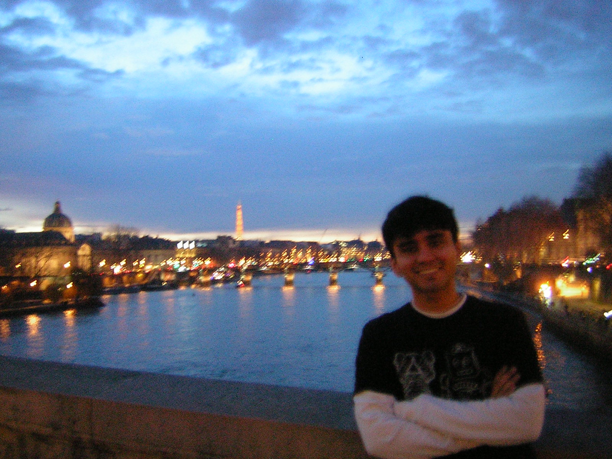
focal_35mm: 36
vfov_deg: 39.7
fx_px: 636
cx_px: 306
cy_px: 230
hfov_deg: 51.4
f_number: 2.6
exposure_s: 1/1.4
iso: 200
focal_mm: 4.7
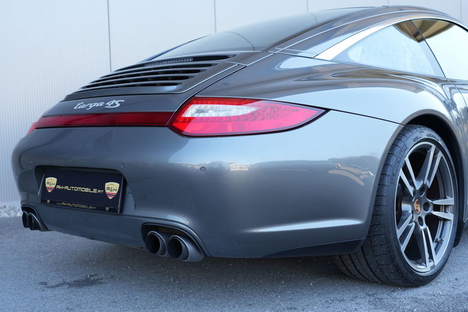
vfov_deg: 27.0
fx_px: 650
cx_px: 234
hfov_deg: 39.6
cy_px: 156
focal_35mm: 50
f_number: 4
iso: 200
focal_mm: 50
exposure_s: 1/60
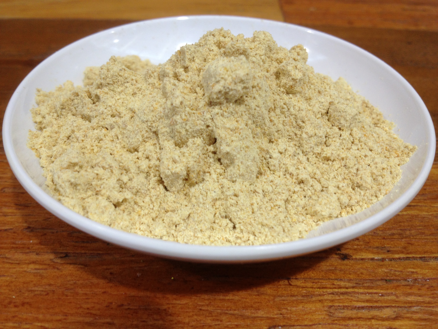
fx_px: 443
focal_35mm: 35
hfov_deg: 52.6
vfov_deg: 40.7
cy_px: 164
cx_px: 219
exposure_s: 1/20
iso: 64
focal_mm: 4.28
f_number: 2.4
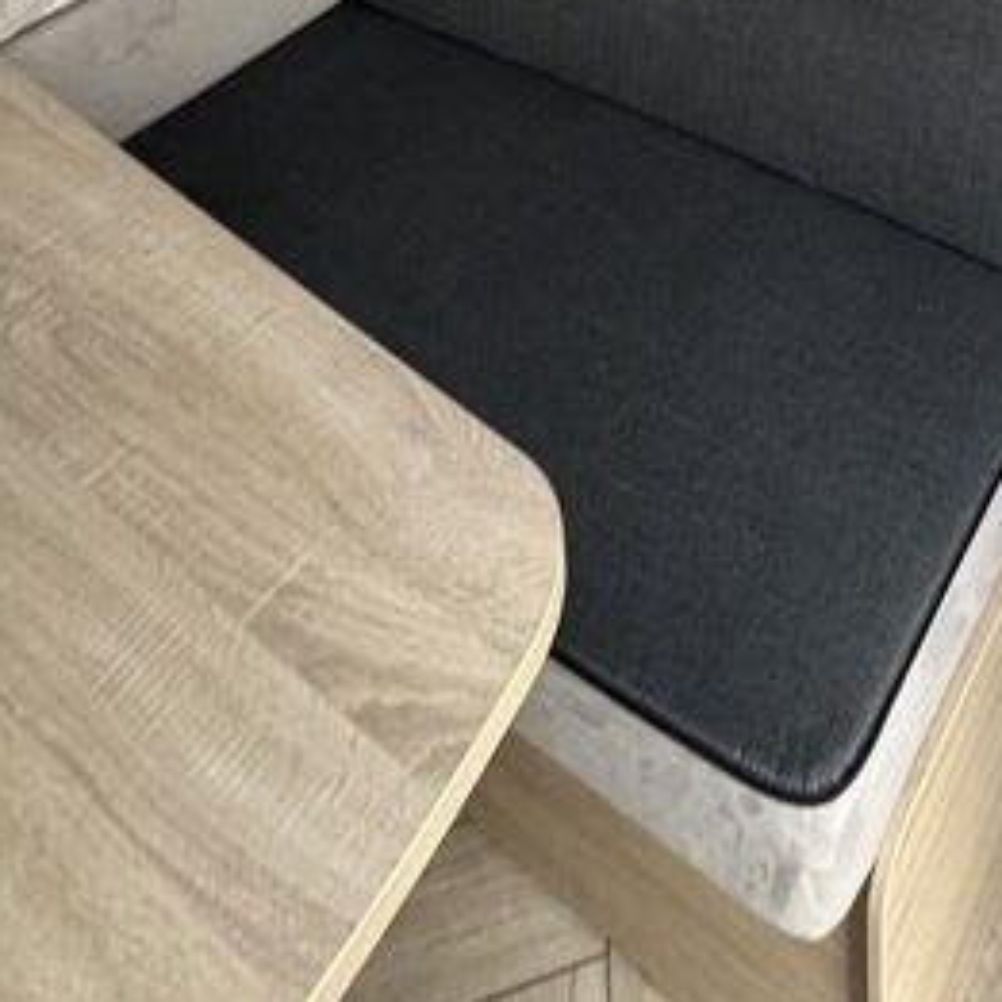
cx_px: 964
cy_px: -488
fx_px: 1244
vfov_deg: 28.7
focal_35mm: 38
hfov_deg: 39.5
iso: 64
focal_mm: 2.22
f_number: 2.2
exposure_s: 1/99
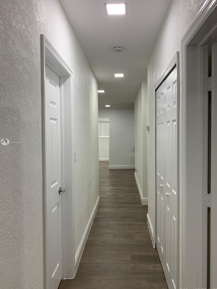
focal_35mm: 27
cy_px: 143
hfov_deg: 51.3
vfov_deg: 65.3
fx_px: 226
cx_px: 112
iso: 100
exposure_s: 1/116
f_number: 1.8
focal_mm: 4.25
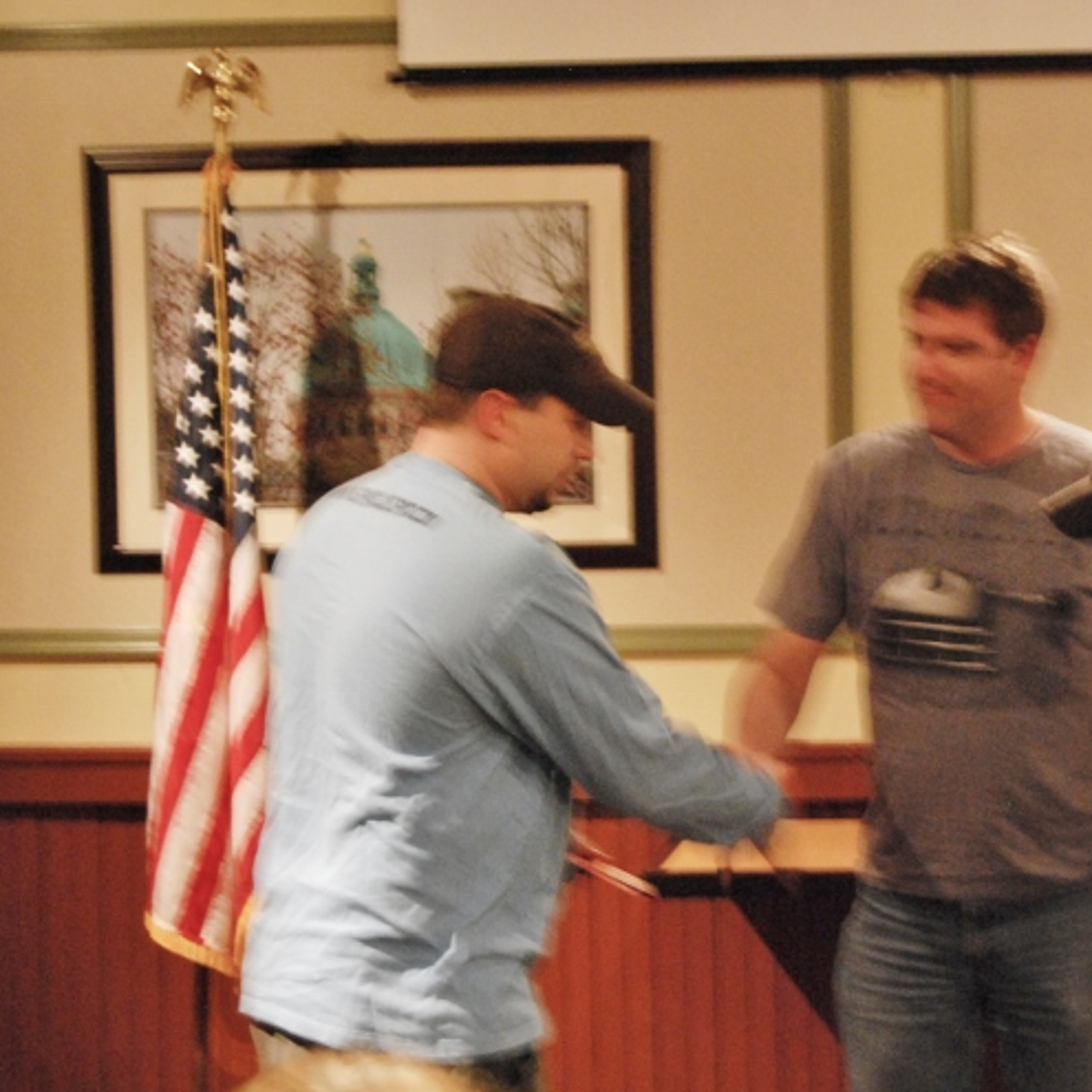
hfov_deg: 18.2
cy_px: 567
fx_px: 3391
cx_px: 821
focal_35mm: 95
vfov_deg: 18.3
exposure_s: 1/10
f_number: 5.3
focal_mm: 46
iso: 1600
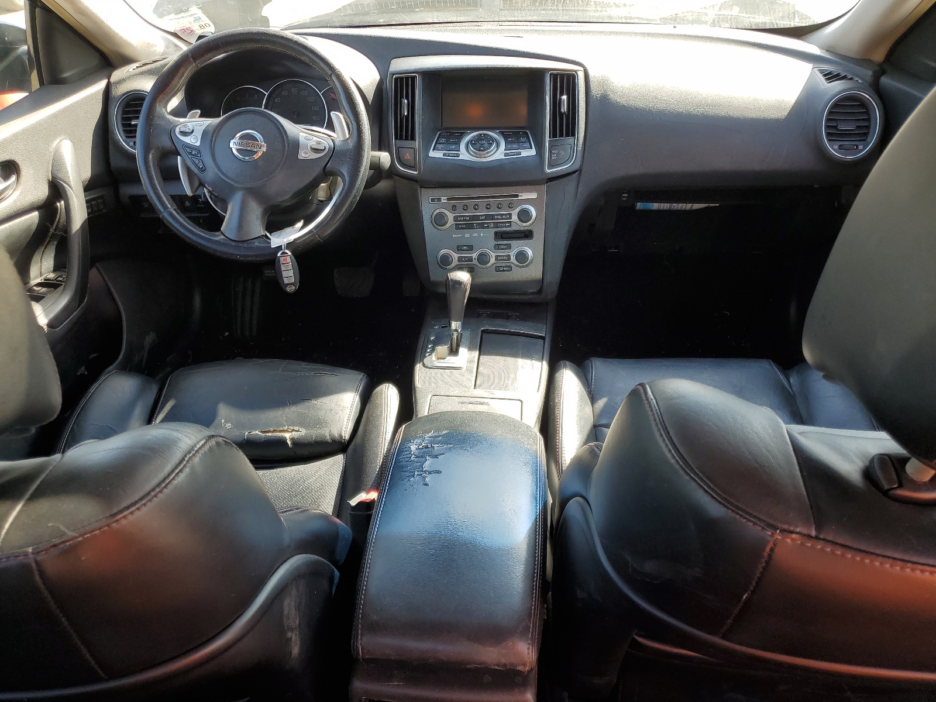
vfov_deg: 53.1
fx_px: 703
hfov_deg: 67.3
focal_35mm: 26
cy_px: 351
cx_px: 468
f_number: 1.5
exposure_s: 1/270
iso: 50
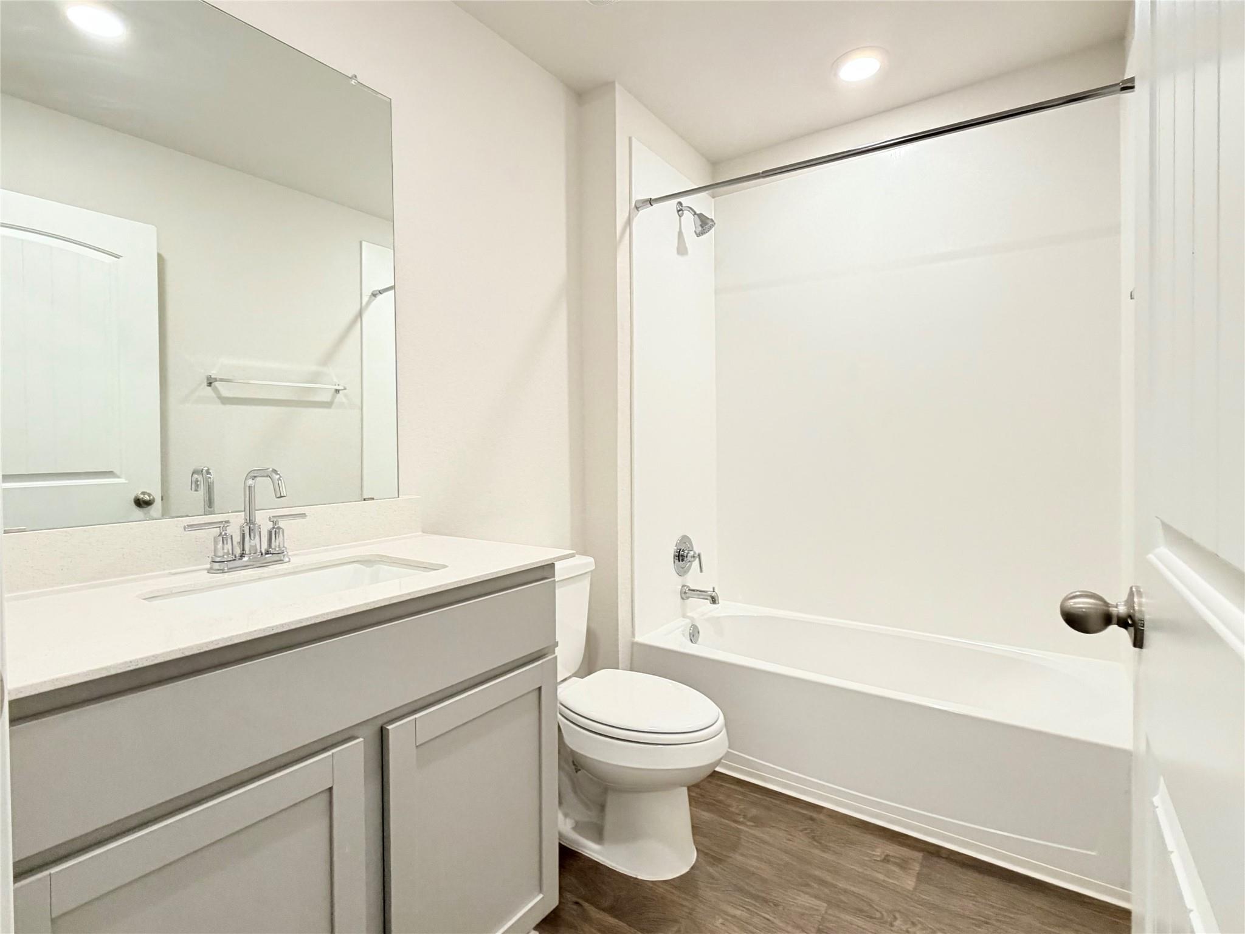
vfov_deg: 85.7
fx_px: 504
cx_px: 622
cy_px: 467
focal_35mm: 14
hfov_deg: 102.1
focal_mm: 2.22
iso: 200
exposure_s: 1/60
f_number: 2.2
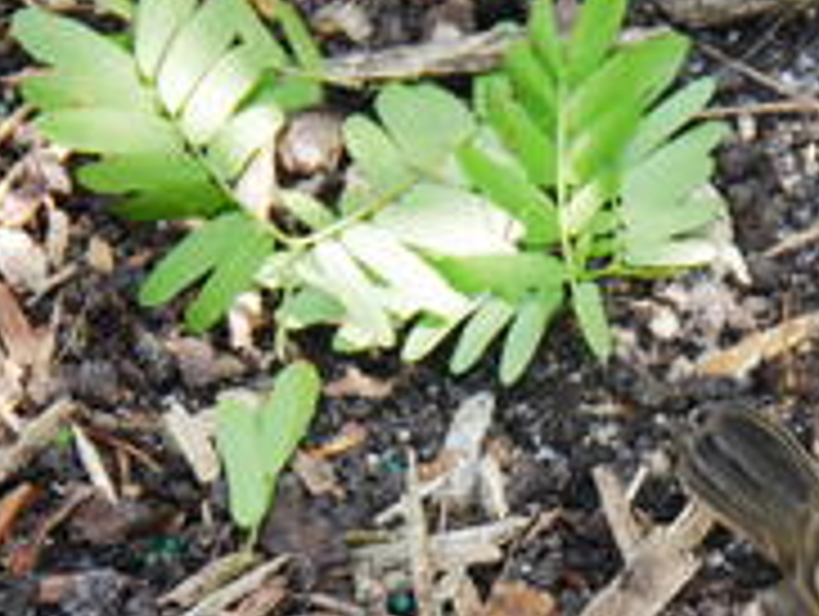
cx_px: 999
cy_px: 585
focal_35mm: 593
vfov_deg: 2.5
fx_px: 14049
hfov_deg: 3.3
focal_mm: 120
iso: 320
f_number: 5.6
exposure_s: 1/60
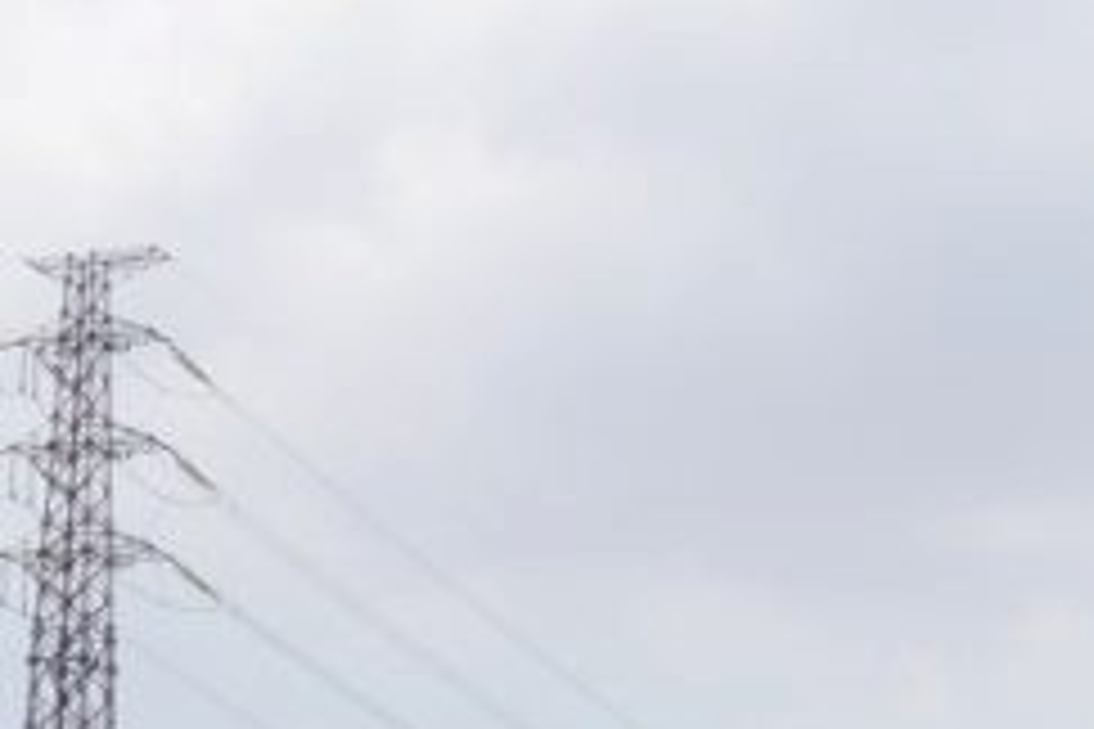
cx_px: 648
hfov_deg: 20.2
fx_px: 3069
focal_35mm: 101
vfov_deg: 12.2
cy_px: 1384
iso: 100
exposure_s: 1/320
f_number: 8
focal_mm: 16
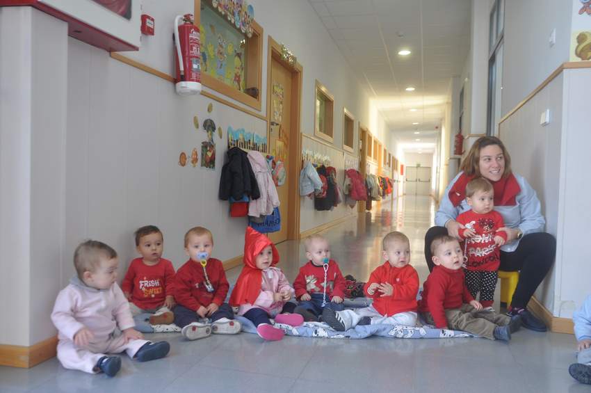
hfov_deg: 59.5
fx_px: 517
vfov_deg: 41.6
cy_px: 196
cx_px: 296
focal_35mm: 32
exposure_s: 1/30
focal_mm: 21
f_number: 5.6
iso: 320
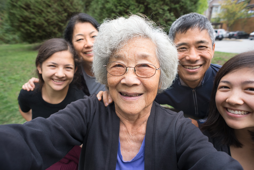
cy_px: 85
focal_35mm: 20
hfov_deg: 84.0
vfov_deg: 62.0
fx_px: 141
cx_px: 127
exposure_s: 1/500
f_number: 5
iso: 200
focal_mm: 20
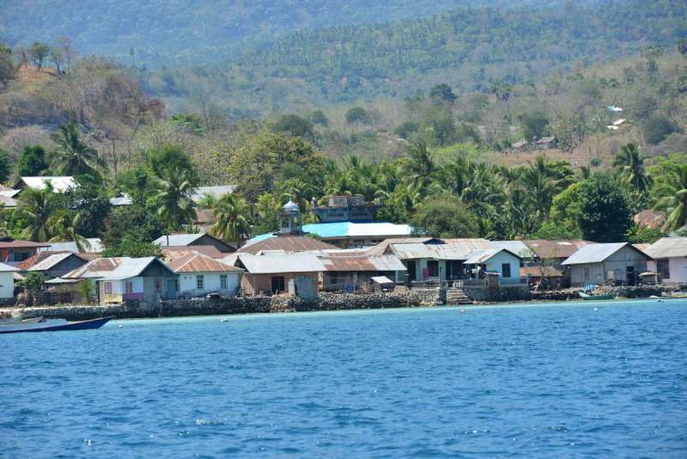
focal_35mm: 195
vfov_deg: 7.0
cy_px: 230
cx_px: 344
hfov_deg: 10.5
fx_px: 3722
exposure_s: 1/500
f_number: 9
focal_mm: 195
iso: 250
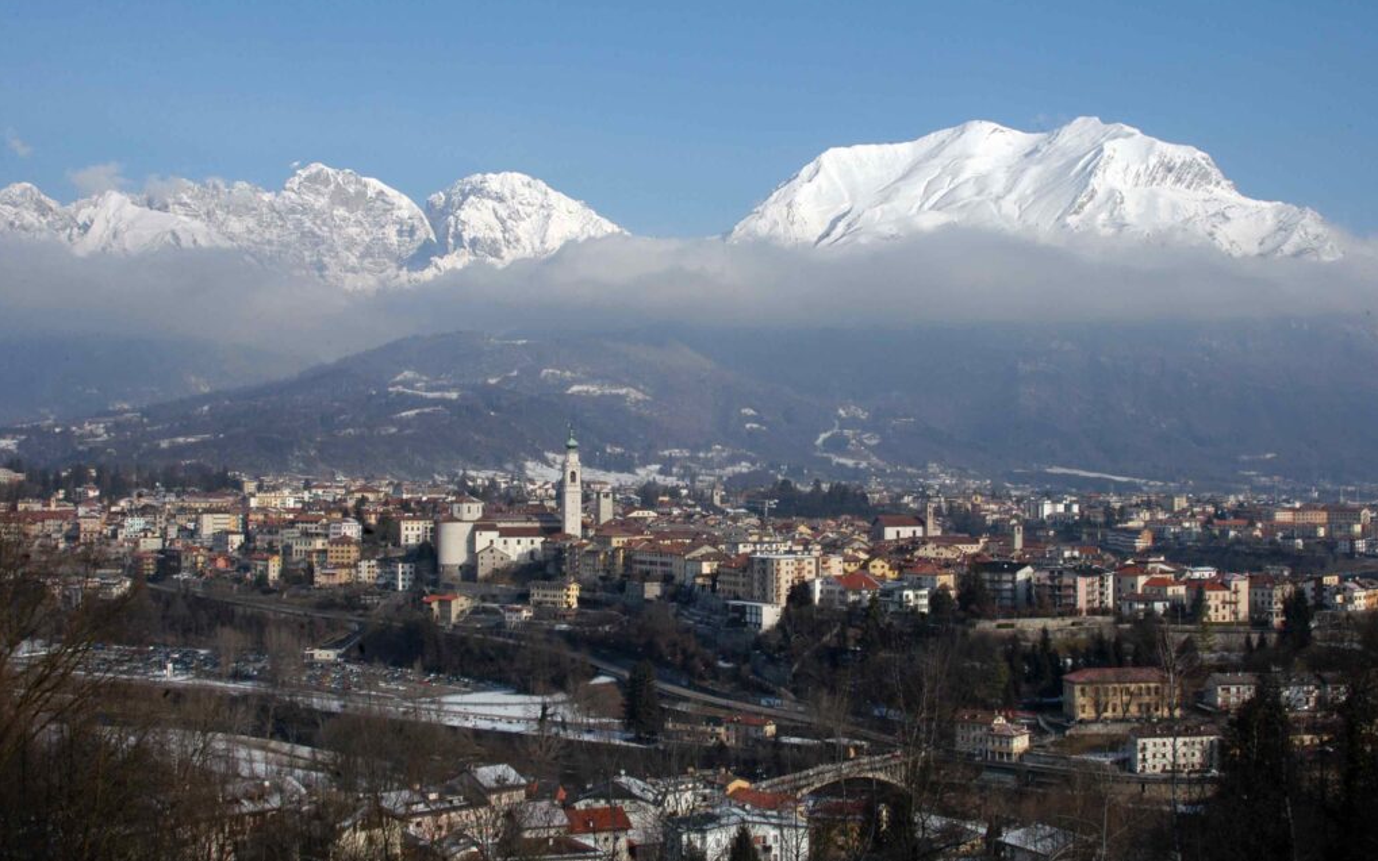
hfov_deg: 46.2
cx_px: 690
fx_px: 1615
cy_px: 444
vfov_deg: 29.9
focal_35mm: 43
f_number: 16
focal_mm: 28
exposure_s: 1/125
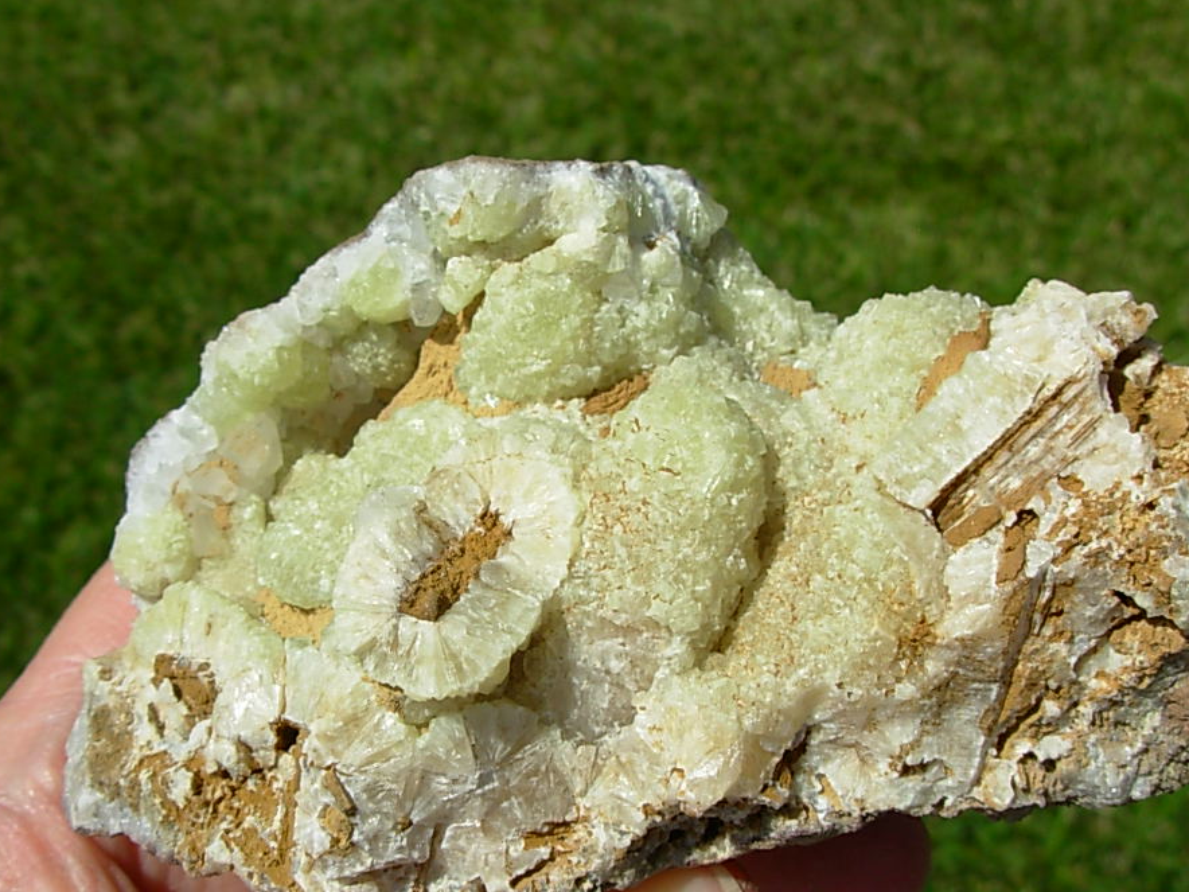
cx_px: 652
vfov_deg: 32.9
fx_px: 1511
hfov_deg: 42.9
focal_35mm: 44
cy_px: 451
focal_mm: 6.3
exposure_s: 1/1054
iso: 50
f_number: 4.9
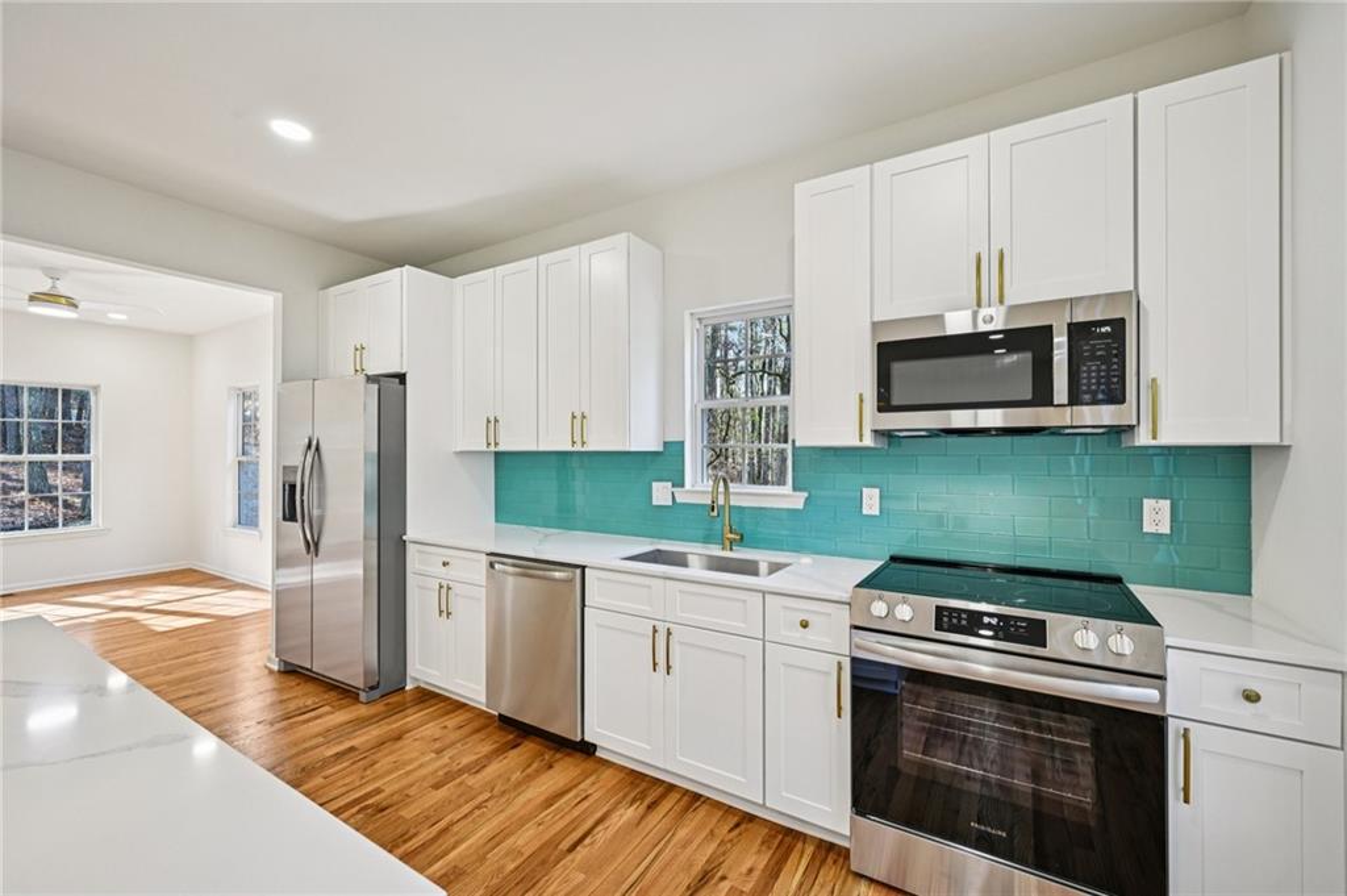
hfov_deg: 100.4
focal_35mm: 15
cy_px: 448
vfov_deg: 77.2
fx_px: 561
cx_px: 674
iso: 220
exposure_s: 1/15
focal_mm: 15
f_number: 8
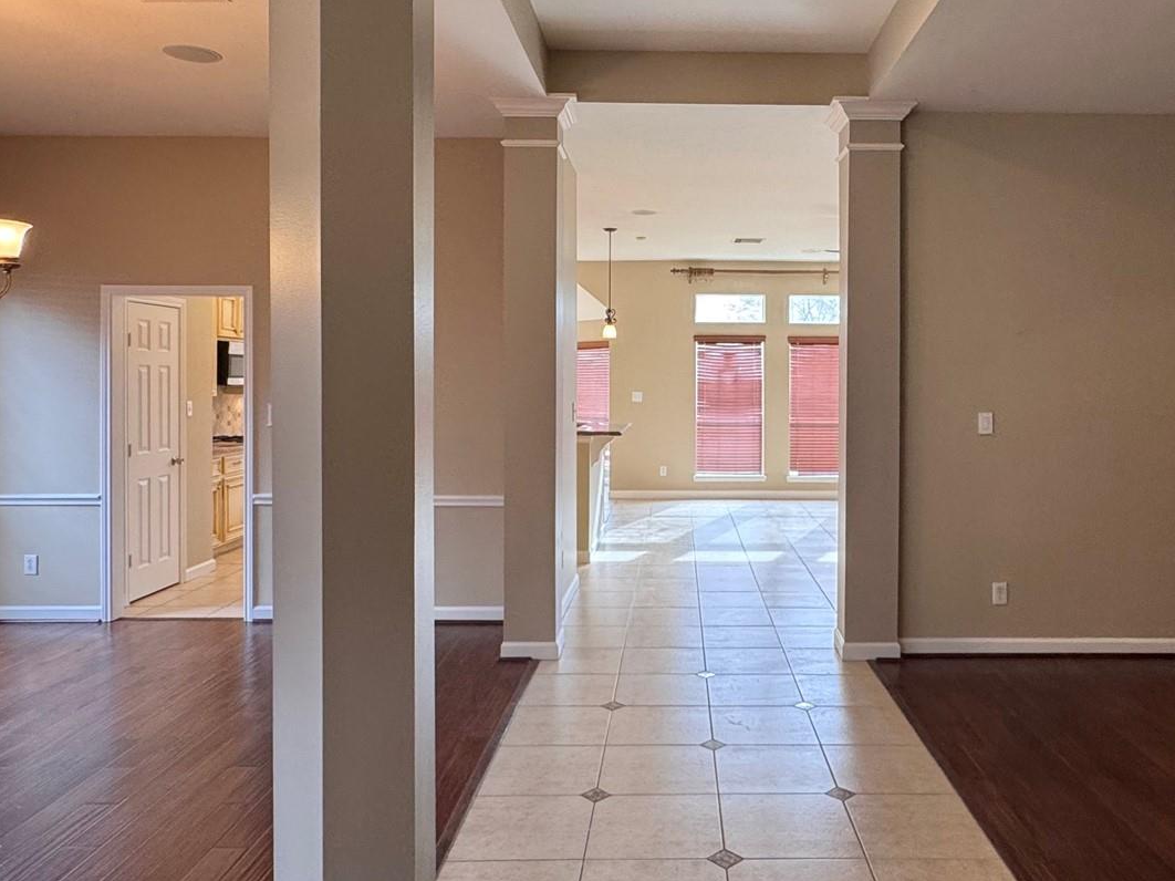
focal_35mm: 27
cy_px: 387
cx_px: 688
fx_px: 916
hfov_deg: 64.9
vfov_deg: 51.2
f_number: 2.2
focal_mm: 2.22
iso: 250
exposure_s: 1/120
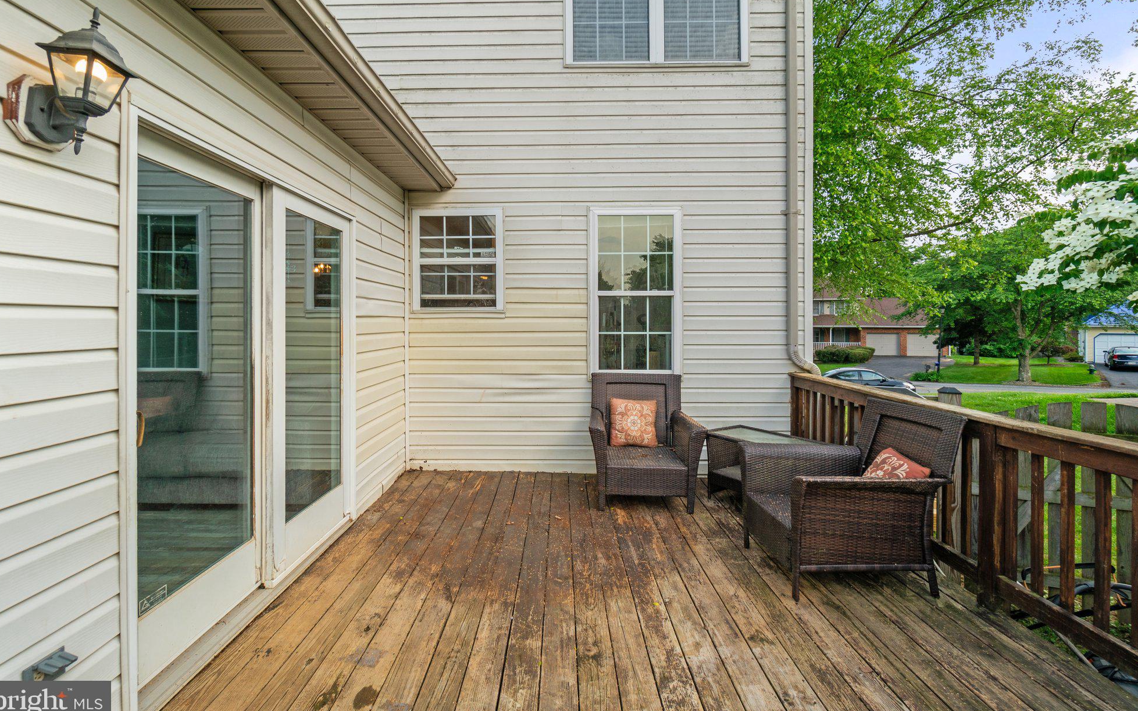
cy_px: 326
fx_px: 496
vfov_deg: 71.1
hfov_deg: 97.8
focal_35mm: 16
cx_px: 577
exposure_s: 1/40
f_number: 8
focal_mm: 10
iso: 100
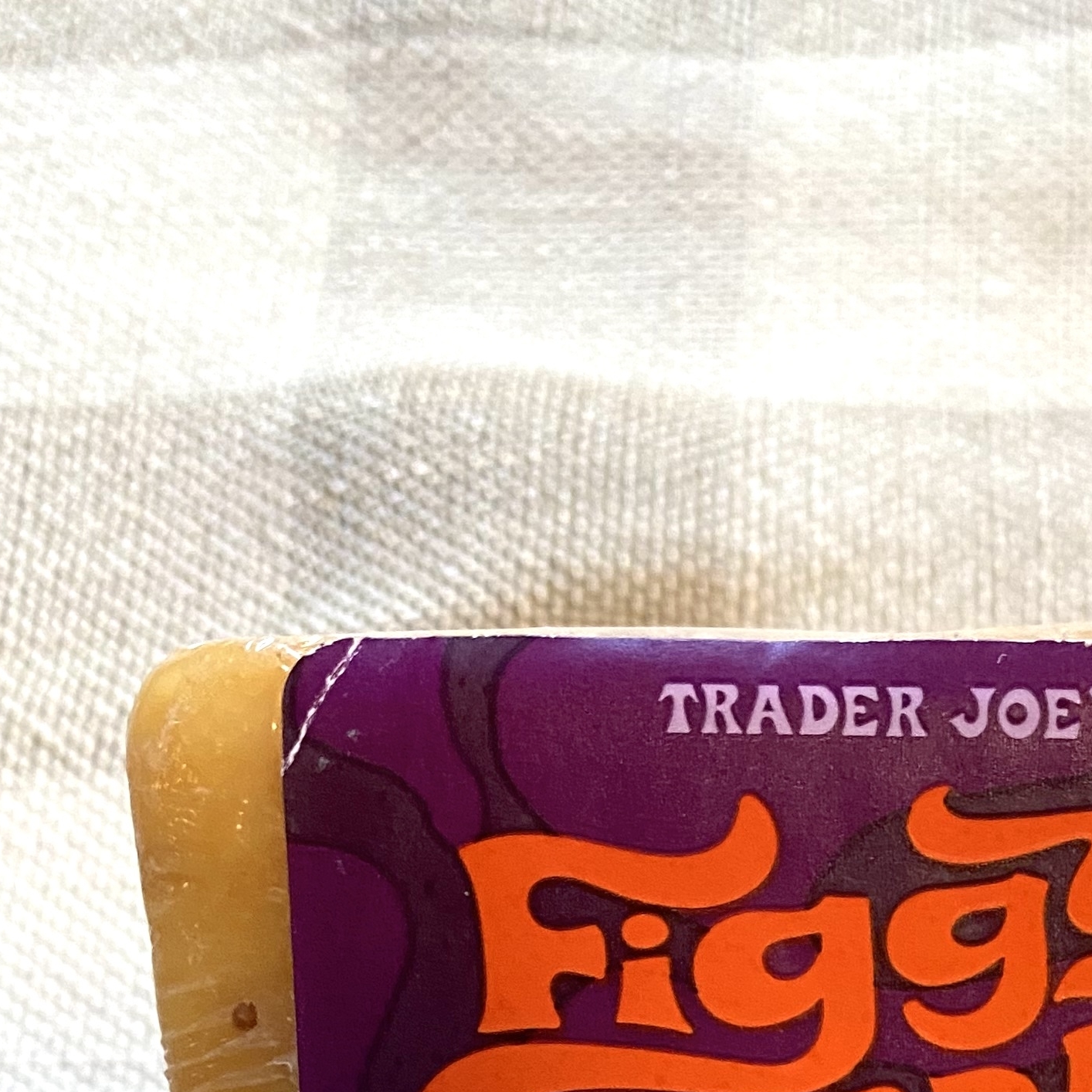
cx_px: 985
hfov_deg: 26.4
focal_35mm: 63
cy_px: 1531
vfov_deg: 23.2
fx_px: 2248
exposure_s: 1/60
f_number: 1.8
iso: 250
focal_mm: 4.25
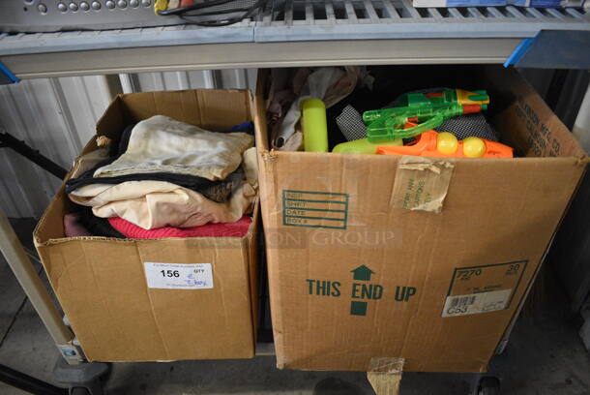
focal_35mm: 27
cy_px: 198
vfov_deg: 48.0
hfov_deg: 67.3
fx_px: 443
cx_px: 295
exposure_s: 1/125
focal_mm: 18
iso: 2500
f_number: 3.5
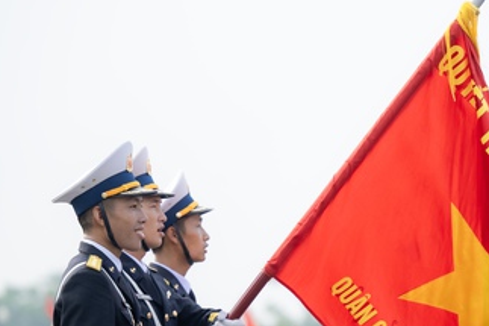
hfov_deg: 8.3
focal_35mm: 248
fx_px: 3367
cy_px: 260
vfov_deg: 5.5
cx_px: 356
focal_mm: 125
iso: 250
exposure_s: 1/640
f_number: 2.8
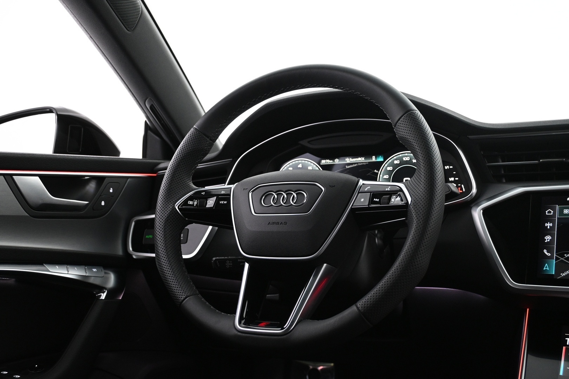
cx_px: 284
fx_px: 593
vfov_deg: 35.5
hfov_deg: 51.3
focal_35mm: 38
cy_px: 190
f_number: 4.2
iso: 1600
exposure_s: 1/25
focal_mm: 25
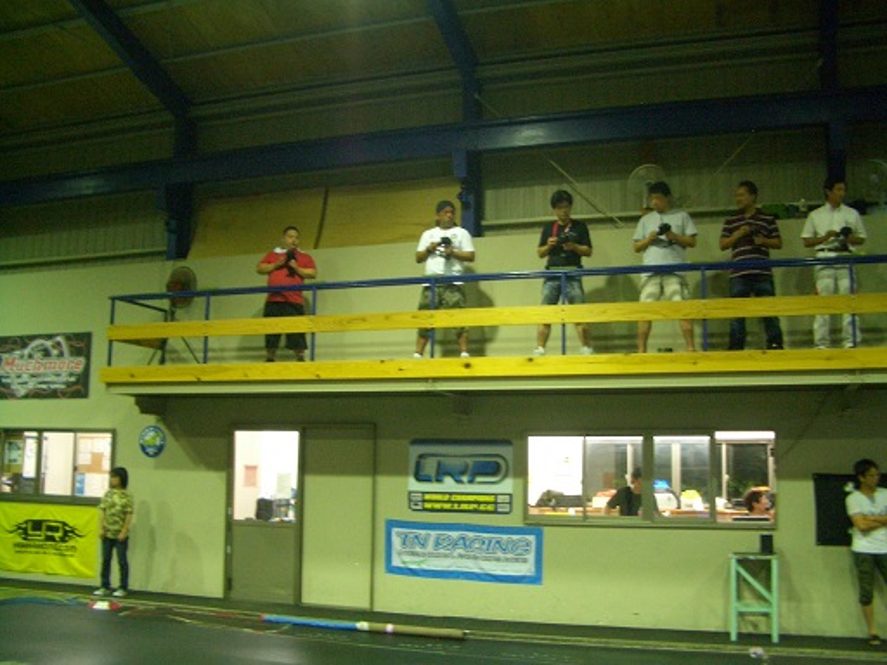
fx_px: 897
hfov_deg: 52.6
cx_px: 444
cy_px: 332
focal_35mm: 35
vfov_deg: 40.7
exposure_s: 1/13
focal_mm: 5.8
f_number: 2.6
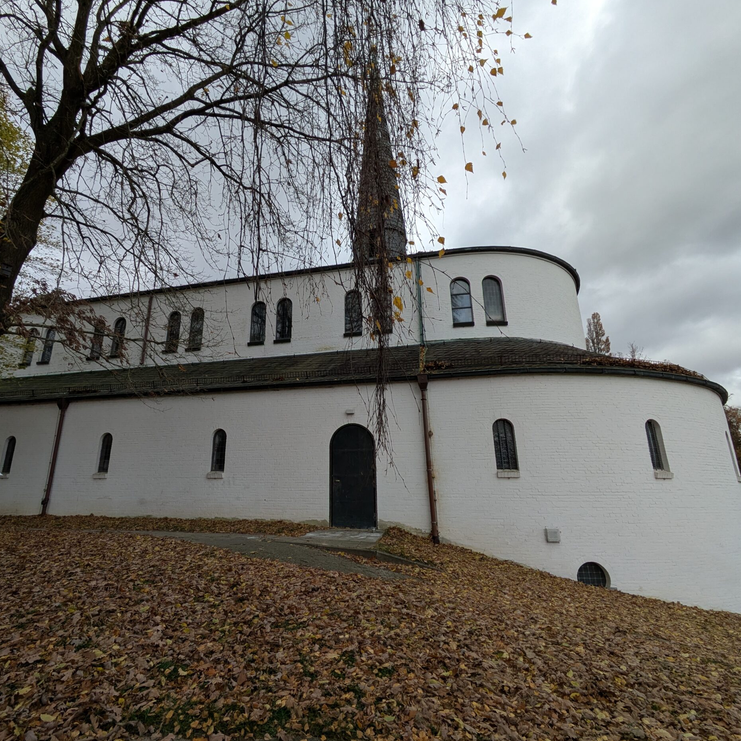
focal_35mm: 17
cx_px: 325
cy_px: 376
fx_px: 412
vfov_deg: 84.0
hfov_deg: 83.6
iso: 41
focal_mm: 1.83
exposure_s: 1/262
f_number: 2.2
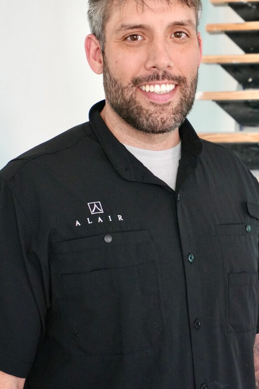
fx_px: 885
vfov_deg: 24.7
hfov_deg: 16.7
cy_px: 157
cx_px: 126
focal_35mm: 82
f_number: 5.6
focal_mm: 42
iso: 2000
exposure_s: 1/160
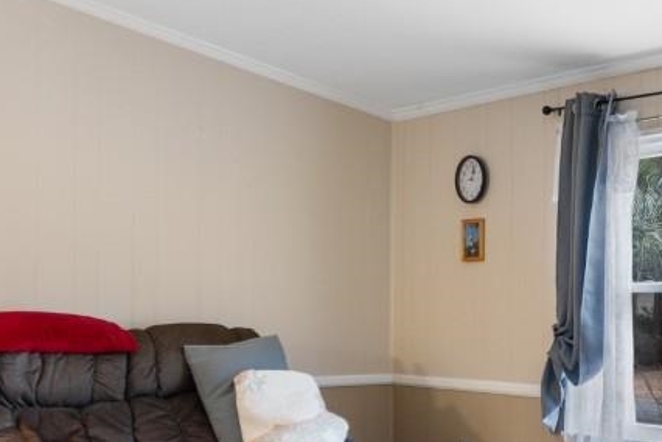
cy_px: 307
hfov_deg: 32.0
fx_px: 1048
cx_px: 681
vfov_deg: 23.6
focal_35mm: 57
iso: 100
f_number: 4.5
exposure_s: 1/10
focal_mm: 10
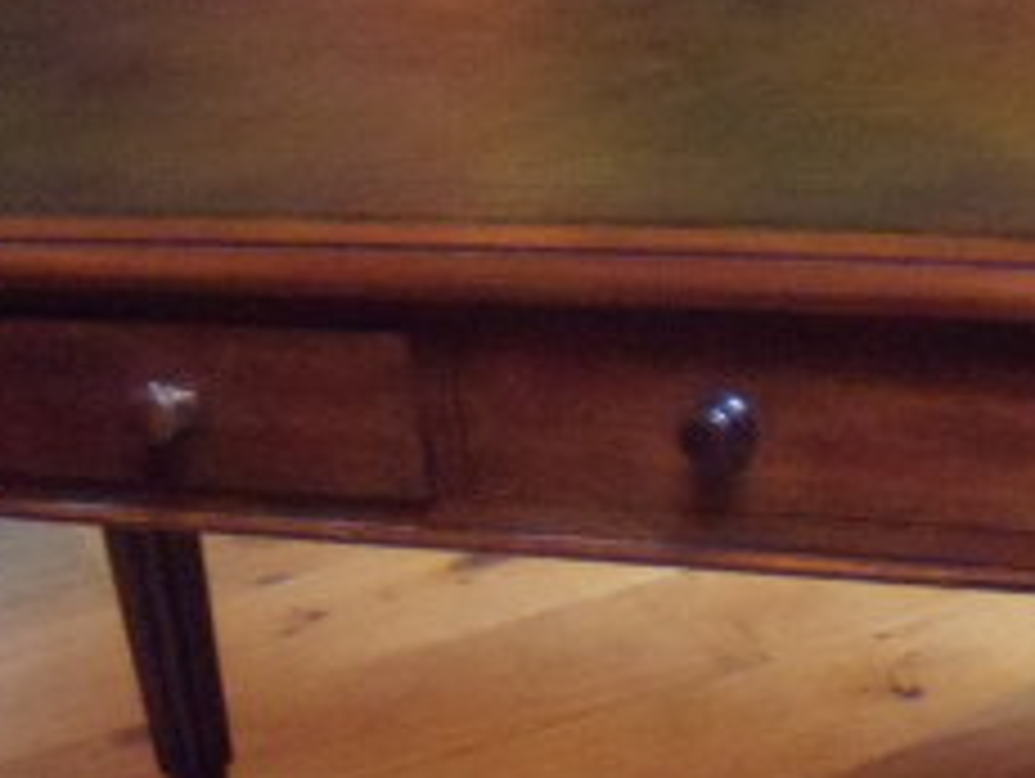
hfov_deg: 19.5
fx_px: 2993
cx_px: 724
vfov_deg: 14.5
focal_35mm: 100
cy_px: 836
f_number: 3.6
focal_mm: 6.4
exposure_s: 1/6
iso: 800
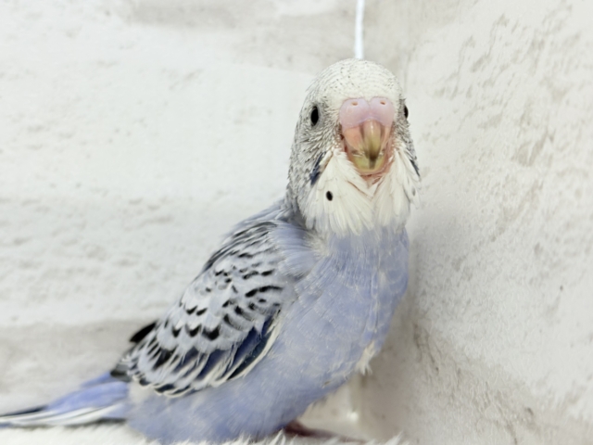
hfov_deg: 36.8
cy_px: 222
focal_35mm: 52
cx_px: 296
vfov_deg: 28.0
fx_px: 891
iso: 64
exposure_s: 1/50
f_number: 1.6
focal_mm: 5.96
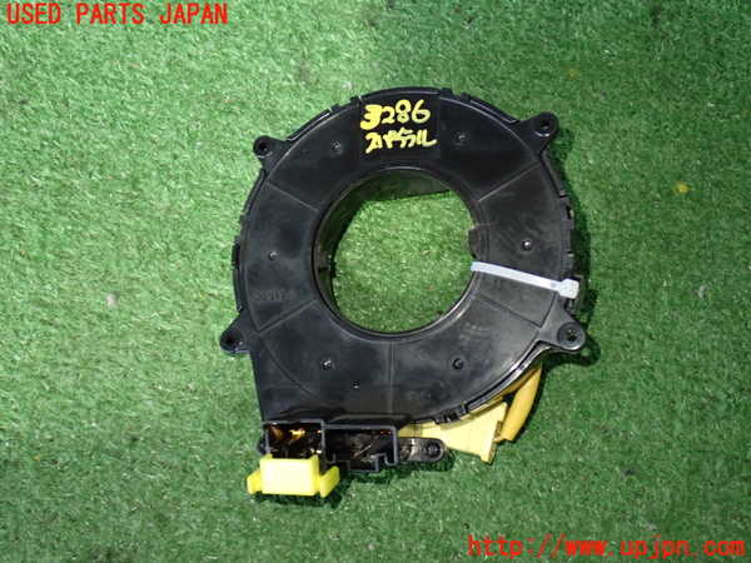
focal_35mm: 41
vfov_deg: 35.1
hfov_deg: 45.8
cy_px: 282
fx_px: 890
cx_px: 376
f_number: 2.8
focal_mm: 7.31
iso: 800
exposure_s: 1/30
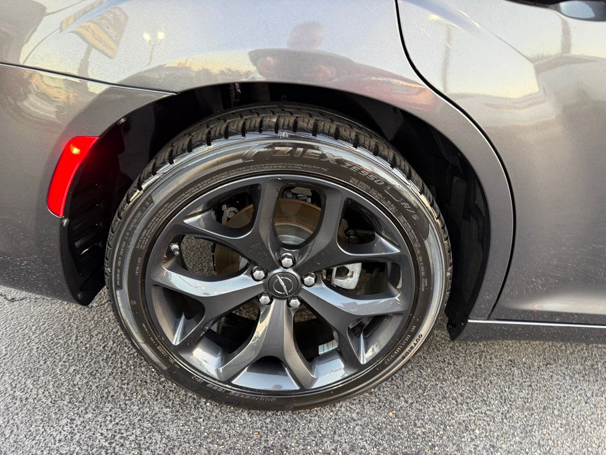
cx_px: 303
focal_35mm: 24
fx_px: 420
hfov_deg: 71.6
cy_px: 228
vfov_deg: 56.8
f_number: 1.78
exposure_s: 1/60
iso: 250
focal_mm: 6.76
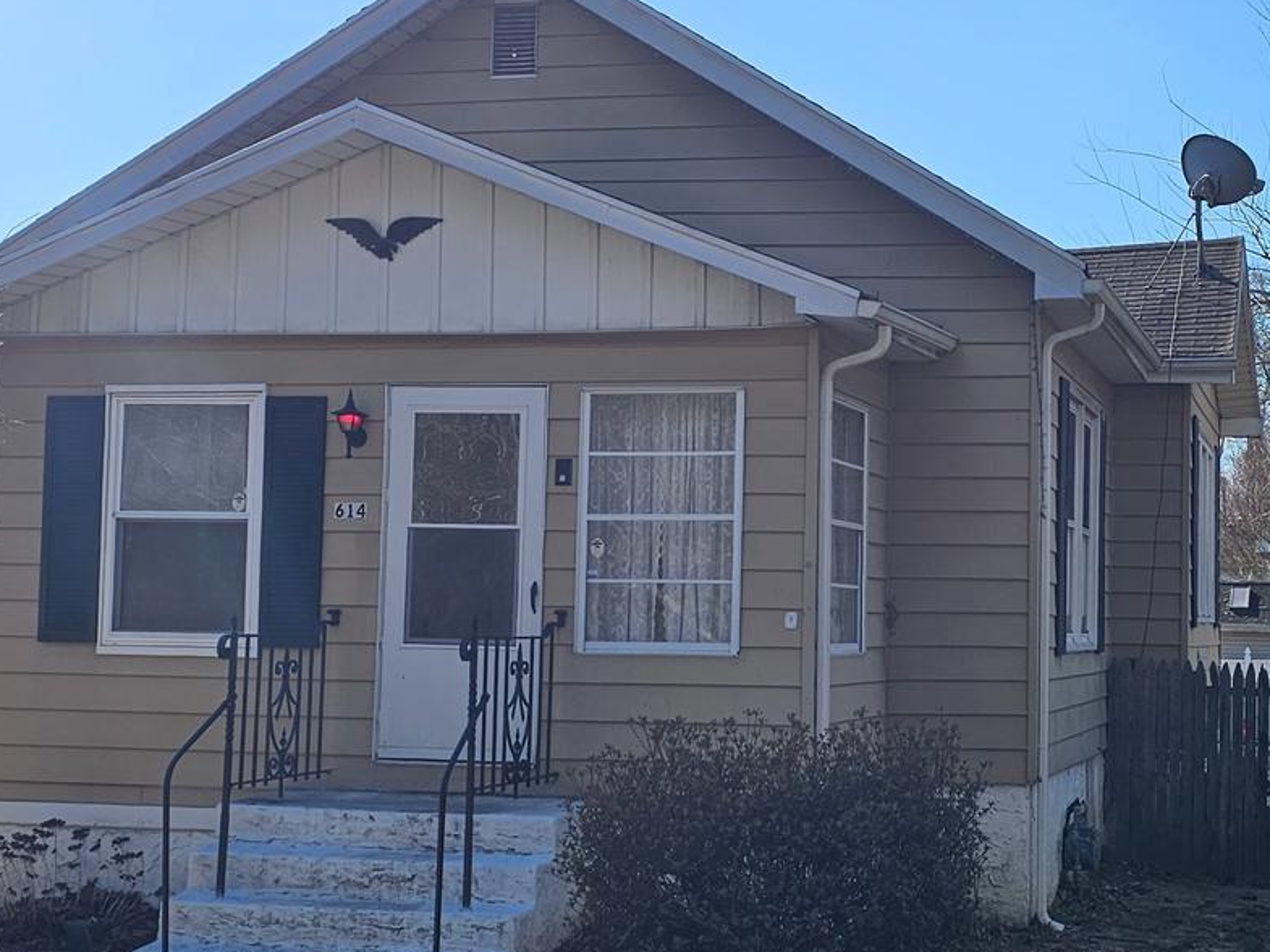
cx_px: 870
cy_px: 485
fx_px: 2202
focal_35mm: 60
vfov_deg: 24.4
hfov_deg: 31.9
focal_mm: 6.3
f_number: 1.7
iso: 10
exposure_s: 1/850
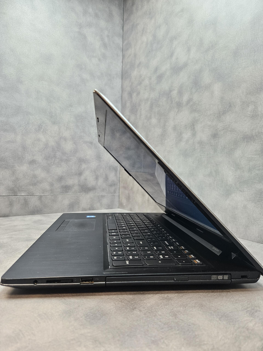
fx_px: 233
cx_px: 132
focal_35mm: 23
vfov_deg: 73.9
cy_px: 176
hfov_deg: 58.9
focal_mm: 5.4
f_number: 1.8
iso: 400
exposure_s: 1/142
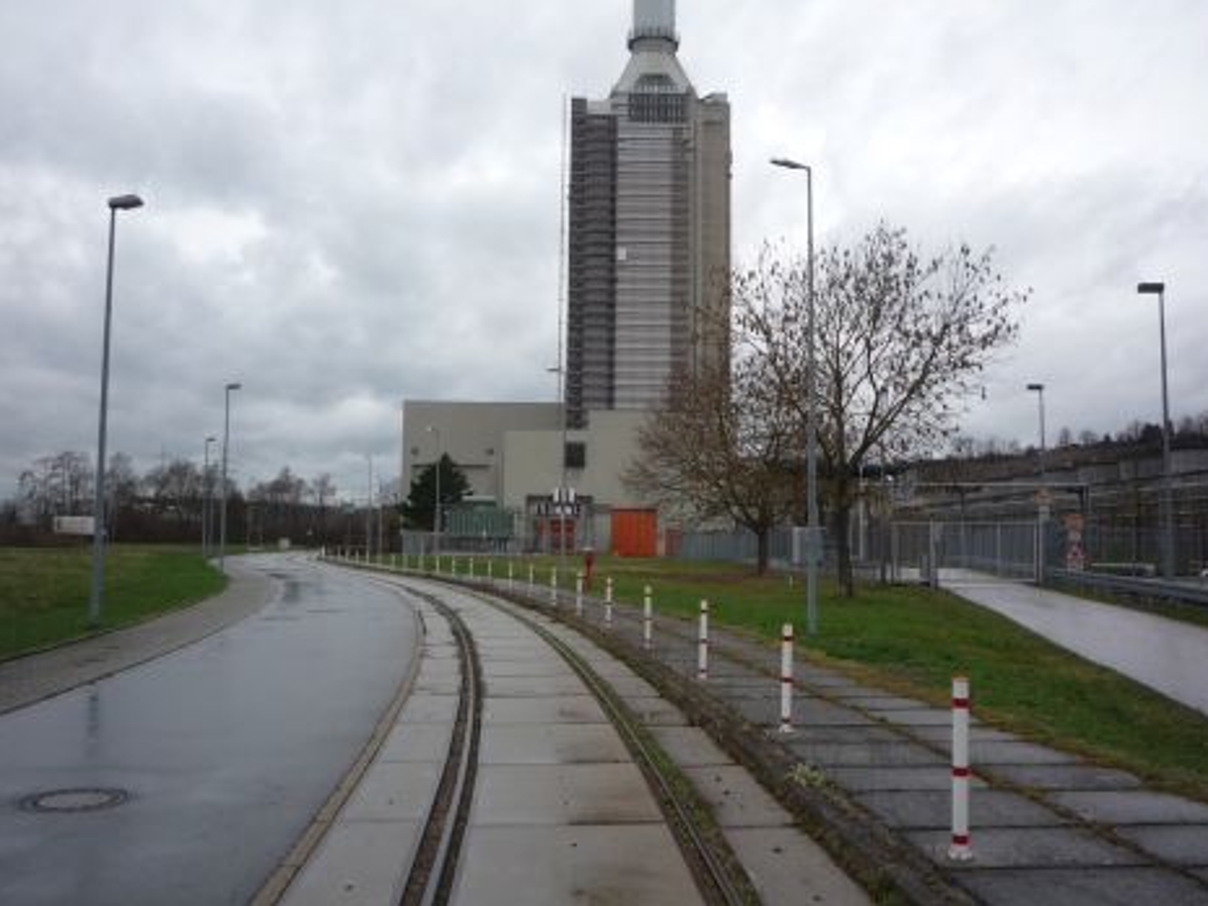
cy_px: 441
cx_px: 618
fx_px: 1152
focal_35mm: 33
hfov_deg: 55.3
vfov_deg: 43.0
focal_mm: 5.2
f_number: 4.5
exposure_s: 1/400
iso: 100
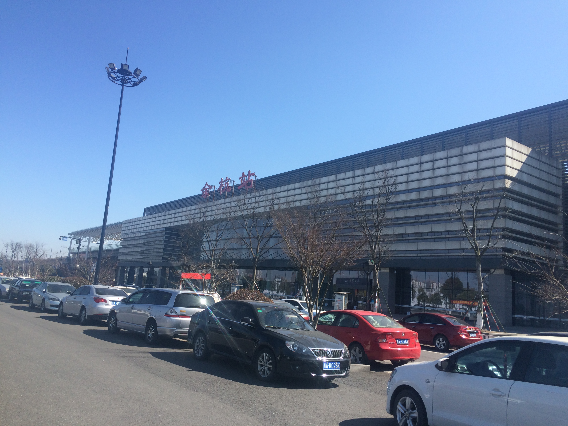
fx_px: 476
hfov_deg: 61.7
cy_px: 213
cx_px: 284
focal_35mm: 29
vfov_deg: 48.2
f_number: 2.2
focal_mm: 4.15
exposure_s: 1/1414
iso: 32
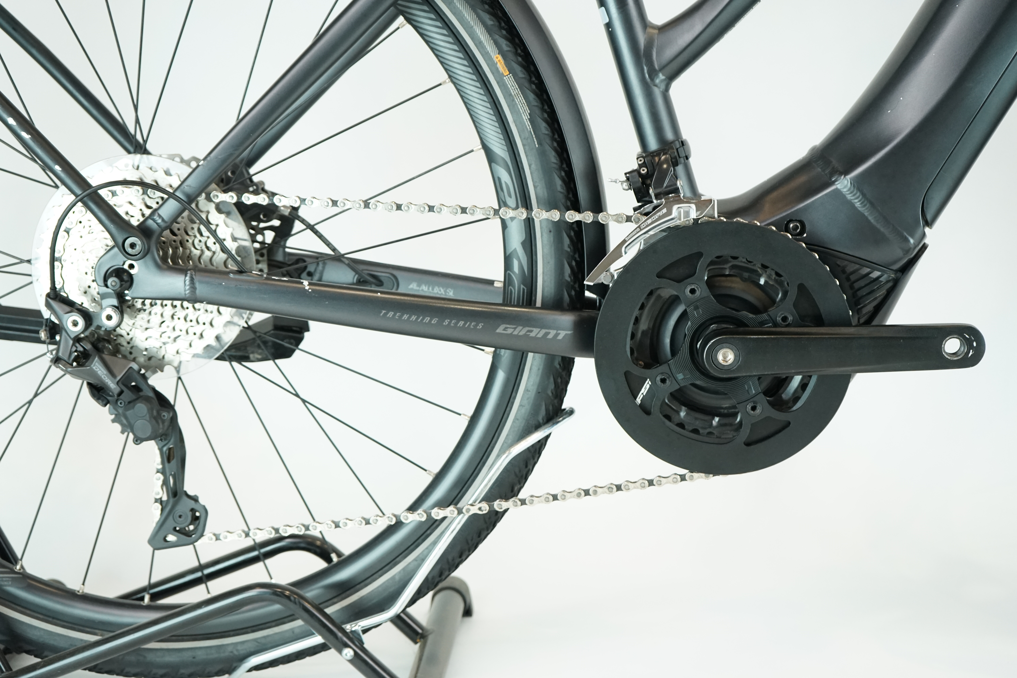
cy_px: 339
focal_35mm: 55
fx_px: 1554
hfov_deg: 36.2
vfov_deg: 24.6
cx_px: 508
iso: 2000
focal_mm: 55
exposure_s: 1/200
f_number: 5.6
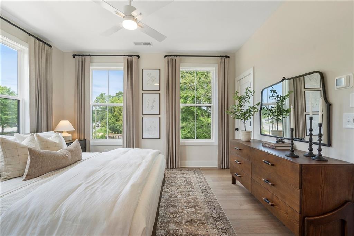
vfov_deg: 73.7
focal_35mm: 16
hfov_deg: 96.8
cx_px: 177
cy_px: 118
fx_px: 157
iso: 640
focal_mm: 16
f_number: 7.1
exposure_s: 1/30
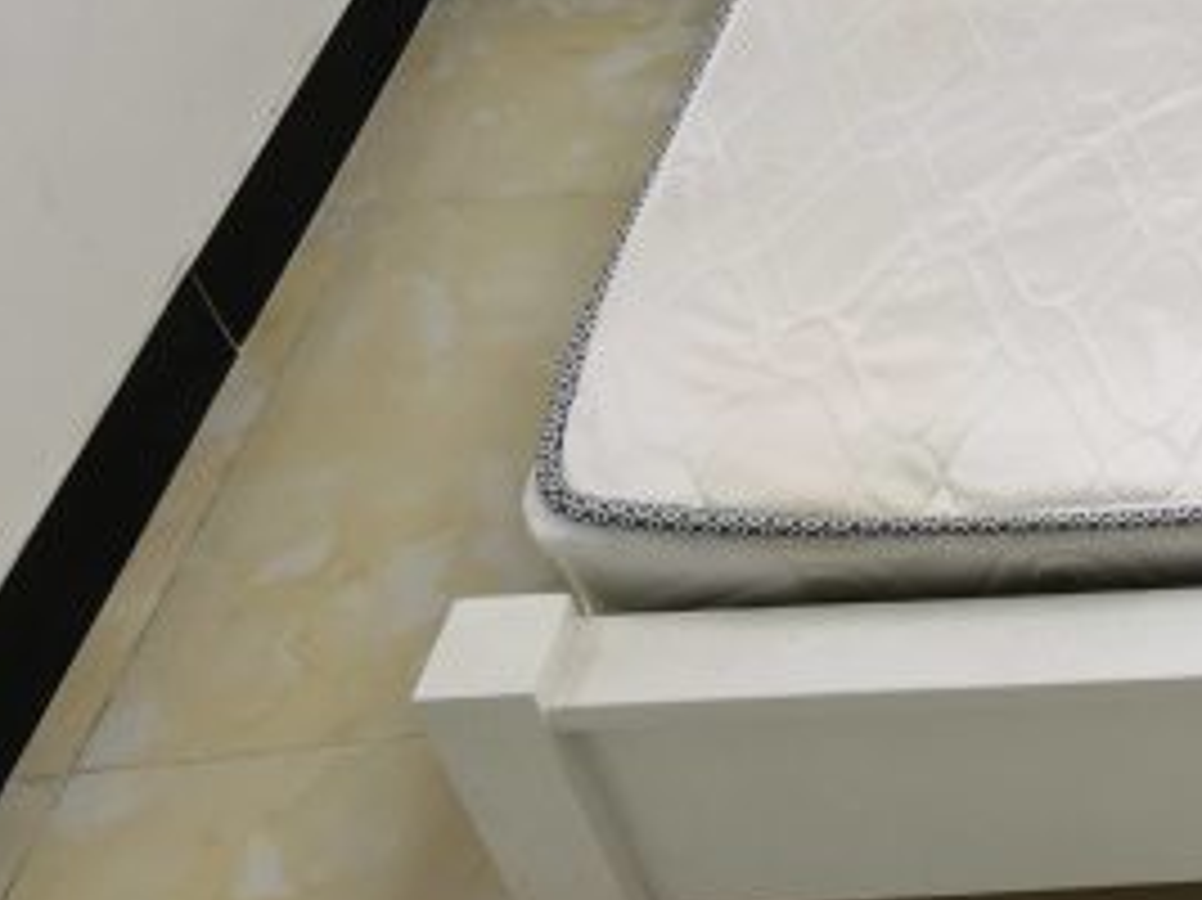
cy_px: -252
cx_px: 1652
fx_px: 1874
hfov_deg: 27.9
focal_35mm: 54
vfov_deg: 23.9
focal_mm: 4.4
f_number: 1.8
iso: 125
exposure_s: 1/50
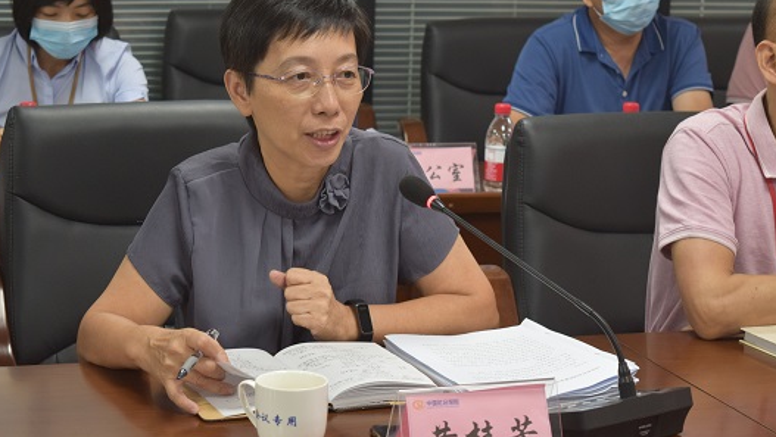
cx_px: 352
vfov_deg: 13.0
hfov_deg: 22.9
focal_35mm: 93
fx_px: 1914
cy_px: 240
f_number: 5.6
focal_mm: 52
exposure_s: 1/60
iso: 900
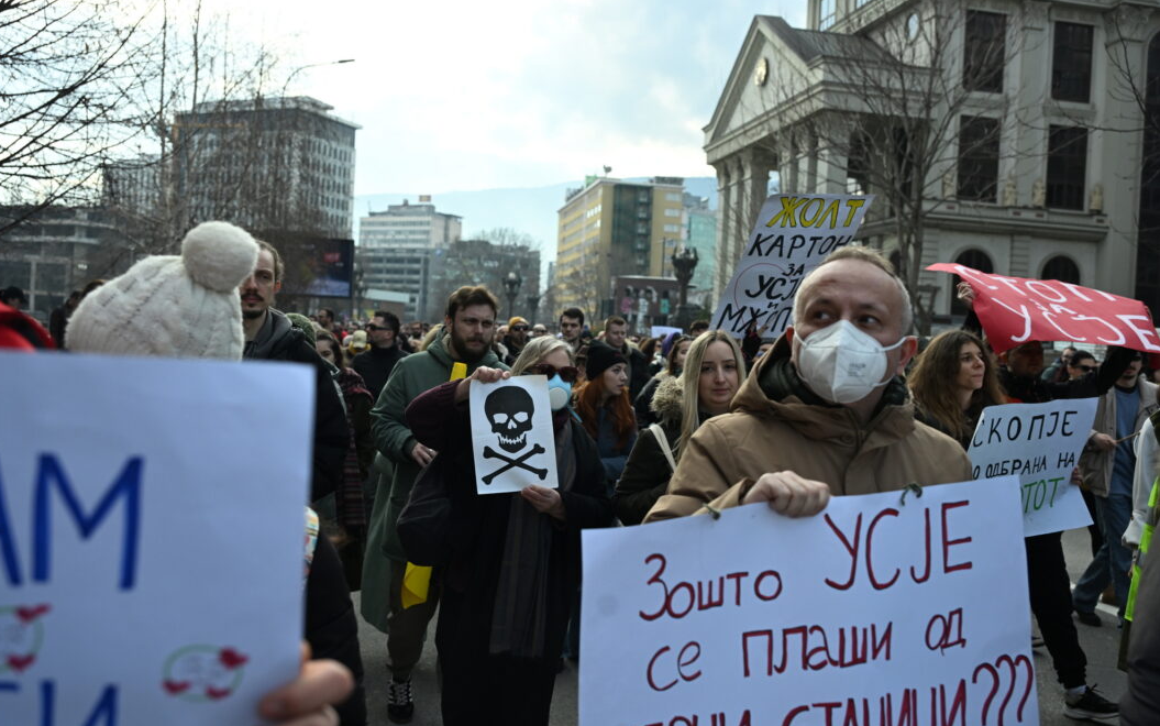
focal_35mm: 33
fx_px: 1044
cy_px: 345
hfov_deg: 58.1
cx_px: 574
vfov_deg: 38.3
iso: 800
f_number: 4
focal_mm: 32
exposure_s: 1/3200
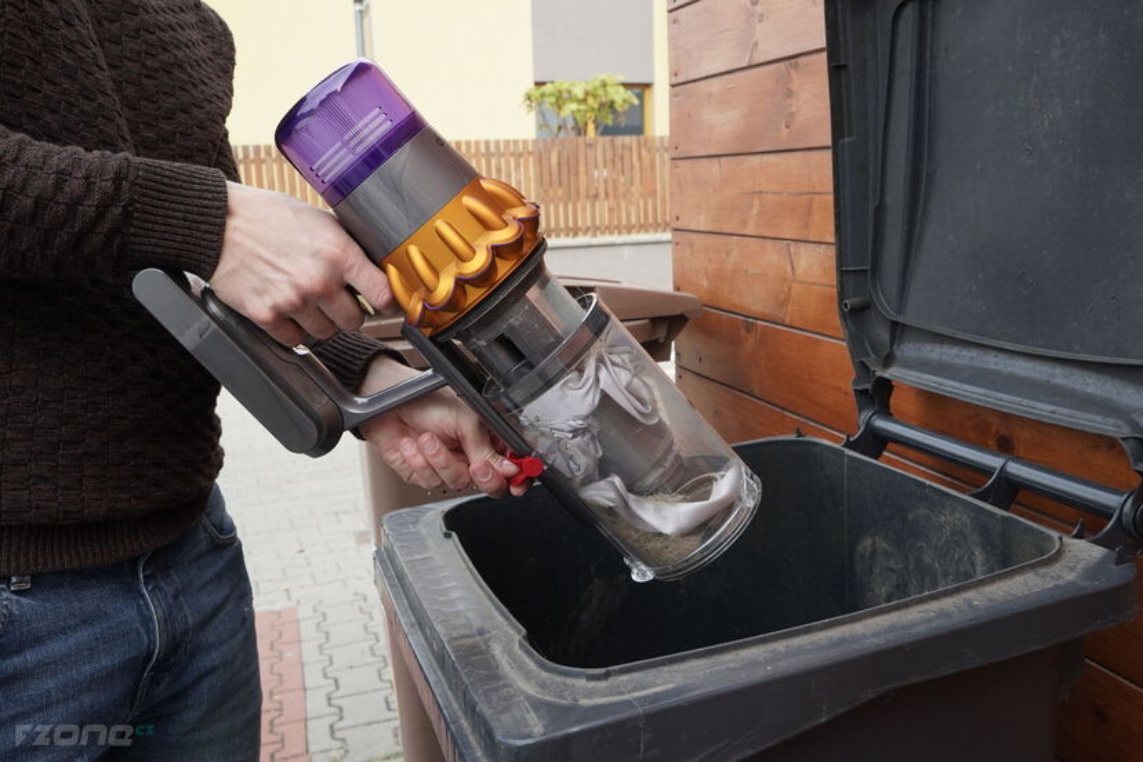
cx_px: 572
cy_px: 381
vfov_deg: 41.1
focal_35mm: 32
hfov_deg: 58.7
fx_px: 1016
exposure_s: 1/160
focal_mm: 32
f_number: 10
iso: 640
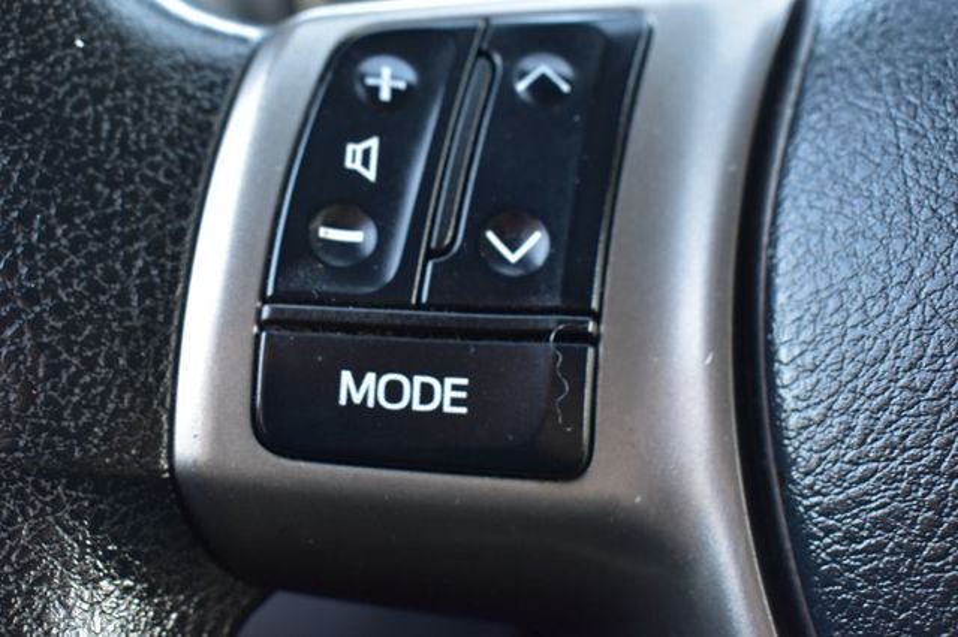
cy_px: 318
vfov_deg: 25.7
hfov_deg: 37.9
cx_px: 479
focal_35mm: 52
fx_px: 1396
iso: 900
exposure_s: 1/15
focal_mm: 35
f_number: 6.3
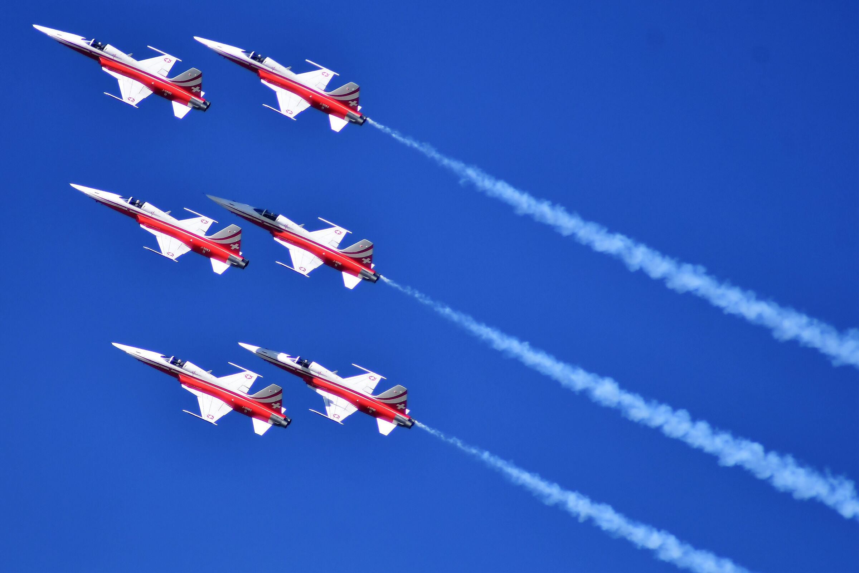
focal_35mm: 450
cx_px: 430
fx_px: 10737
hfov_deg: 4.6
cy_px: 286
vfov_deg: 3.1
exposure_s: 1/5000
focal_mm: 300
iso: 320
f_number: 5.6
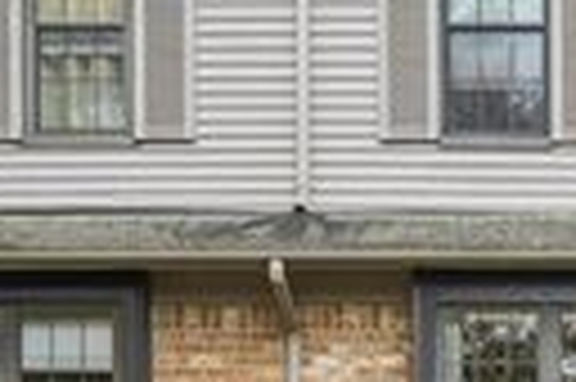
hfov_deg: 15.6
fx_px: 2061
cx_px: 590
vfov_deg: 10.6
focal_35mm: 129
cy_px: 317
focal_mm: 33
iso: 250
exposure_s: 1/40
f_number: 8
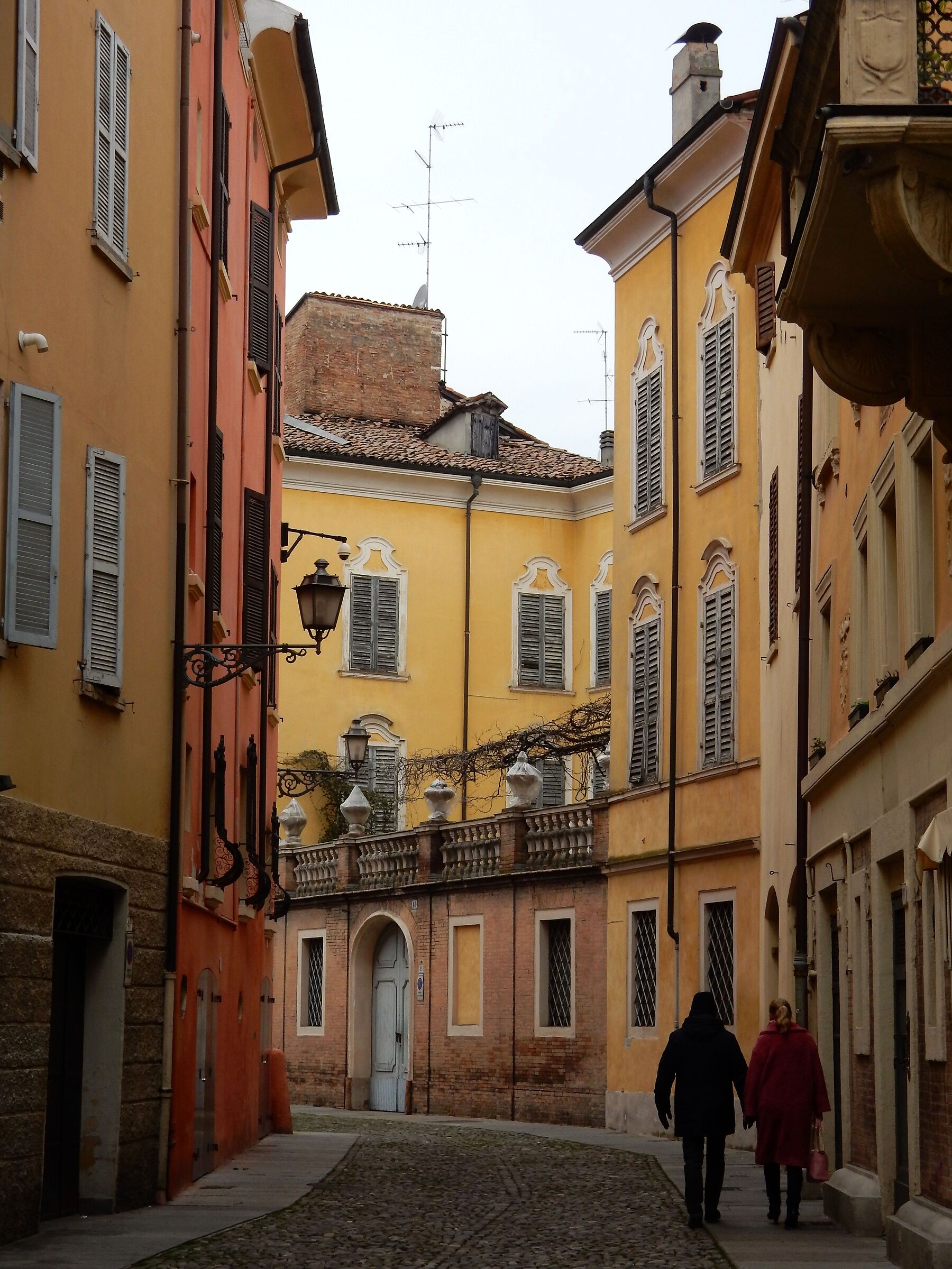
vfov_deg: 27.4
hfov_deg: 20.7
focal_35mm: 71
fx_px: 2603
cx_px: 476
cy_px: 634
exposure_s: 1/100
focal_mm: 12.6
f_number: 4.8
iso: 125
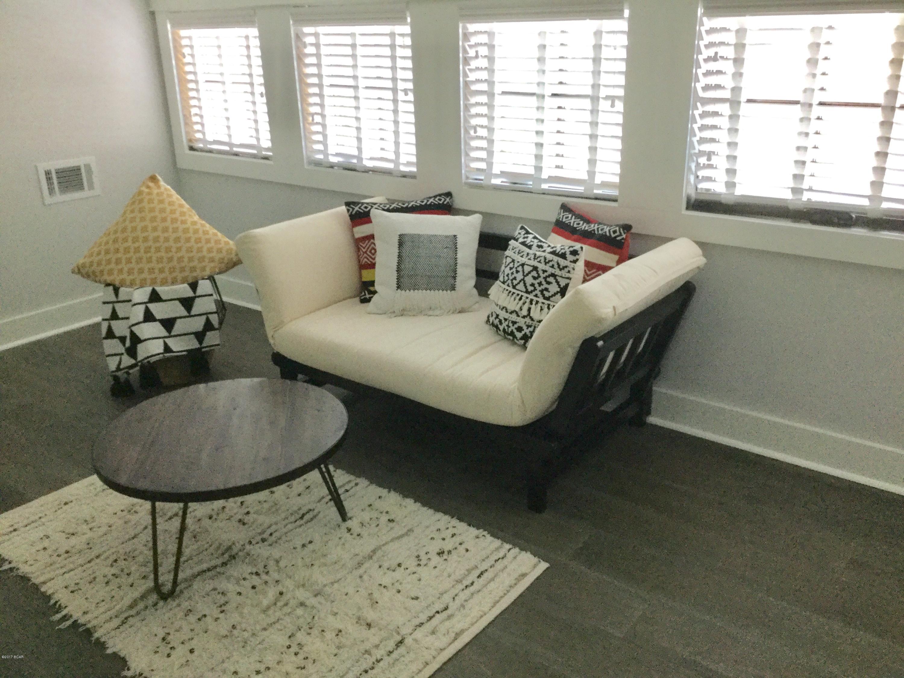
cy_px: 339
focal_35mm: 31
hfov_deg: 58.4
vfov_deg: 45.4
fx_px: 810
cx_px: 452
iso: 40
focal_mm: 3.3
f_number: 2.4
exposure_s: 1/30
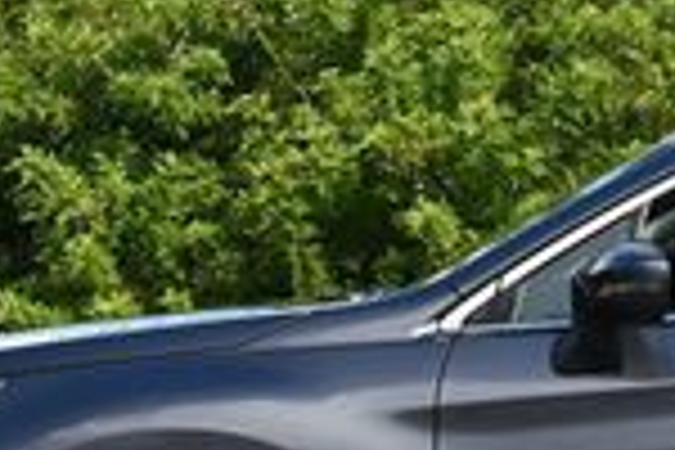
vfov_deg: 6.4
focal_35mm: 213
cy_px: 117
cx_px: 994
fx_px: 3993
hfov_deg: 9.4
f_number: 8
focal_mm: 25
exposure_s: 1/250
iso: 200
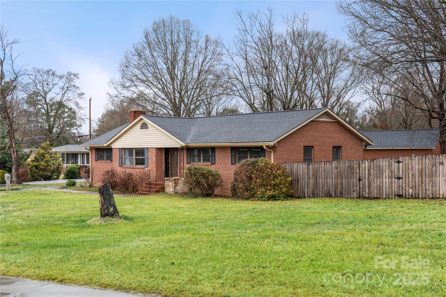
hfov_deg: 46.4
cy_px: 148
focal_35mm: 42
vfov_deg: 31.9
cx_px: 223
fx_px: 520
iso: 125
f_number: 4.5
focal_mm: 42
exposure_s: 1/60
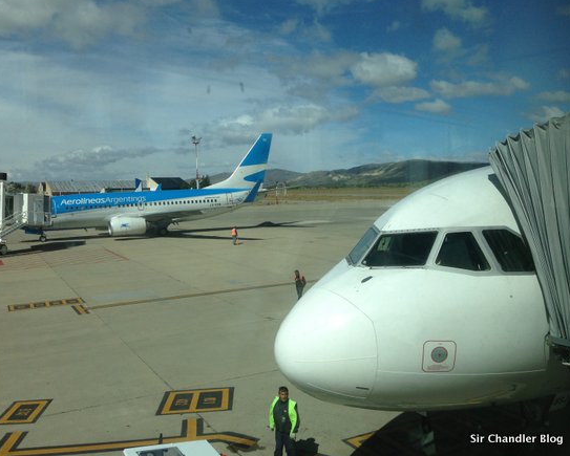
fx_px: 591
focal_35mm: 35
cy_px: 227
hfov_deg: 51.5
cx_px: 271
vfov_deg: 42.3
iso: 50
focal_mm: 4.13
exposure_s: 1/2710
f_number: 2.4
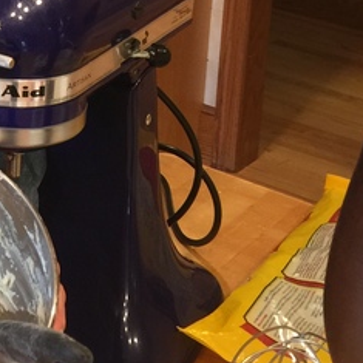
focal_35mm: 99
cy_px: -84
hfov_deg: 16.4
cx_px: -144
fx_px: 1175
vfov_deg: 16.7
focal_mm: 4.15
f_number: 2.2
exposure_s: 1/15
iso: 50
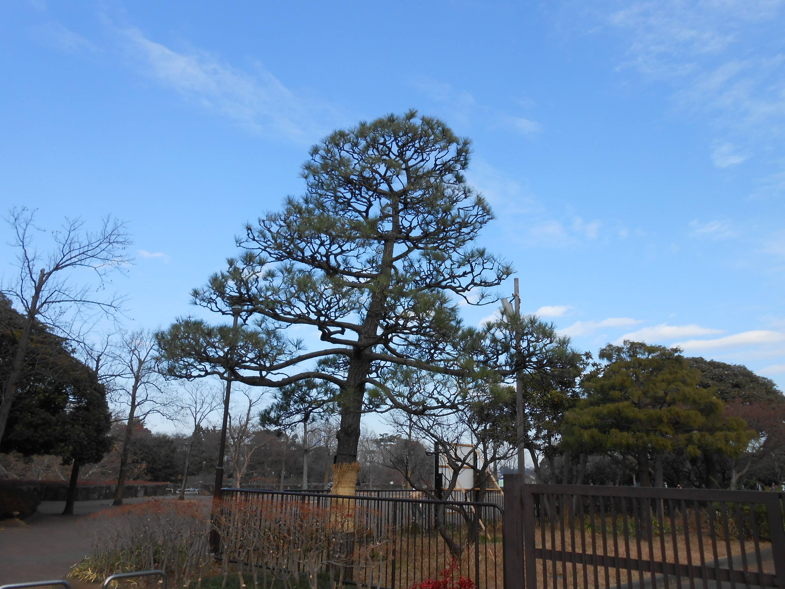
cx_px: 392
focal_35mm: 26
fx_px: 590
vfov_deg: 53.1
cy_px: 294
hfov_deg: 67.3
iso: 80
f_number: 3.5
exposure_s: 1/500
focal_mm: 4.6
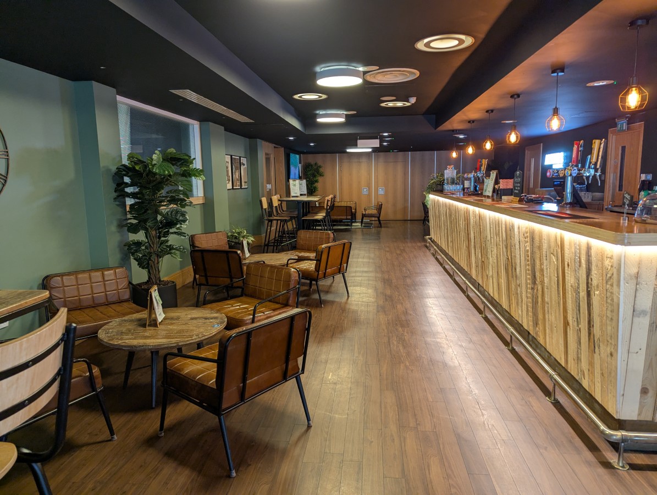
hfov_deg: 71.5
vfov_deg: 56.9
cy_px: 248
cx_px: 328
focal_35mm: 24
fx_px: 456
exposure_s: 1/25
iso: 68
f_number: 1.85
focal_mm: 6.81
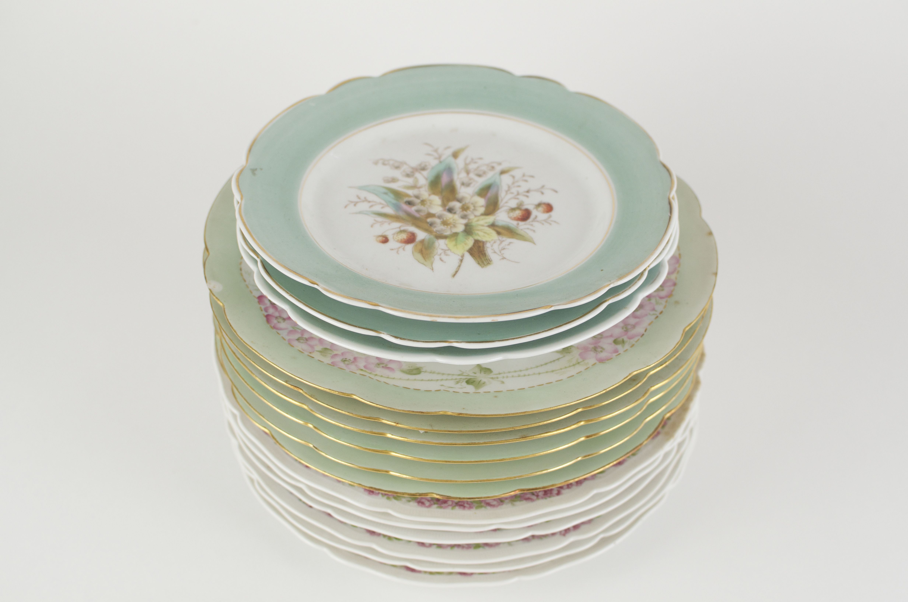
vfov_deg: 25.6
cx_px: 454
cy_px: 301
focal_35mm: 52
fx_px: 1321
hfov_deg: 37.9
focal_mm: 35
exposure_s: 1/125
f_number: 4
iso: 640
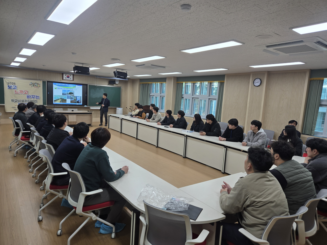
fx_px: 217
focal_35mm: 23
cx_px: 164
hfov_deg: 73.9
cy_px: 122
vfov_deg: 58.9
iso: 40
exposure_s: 1/120
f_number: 1.8
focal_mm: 5.4
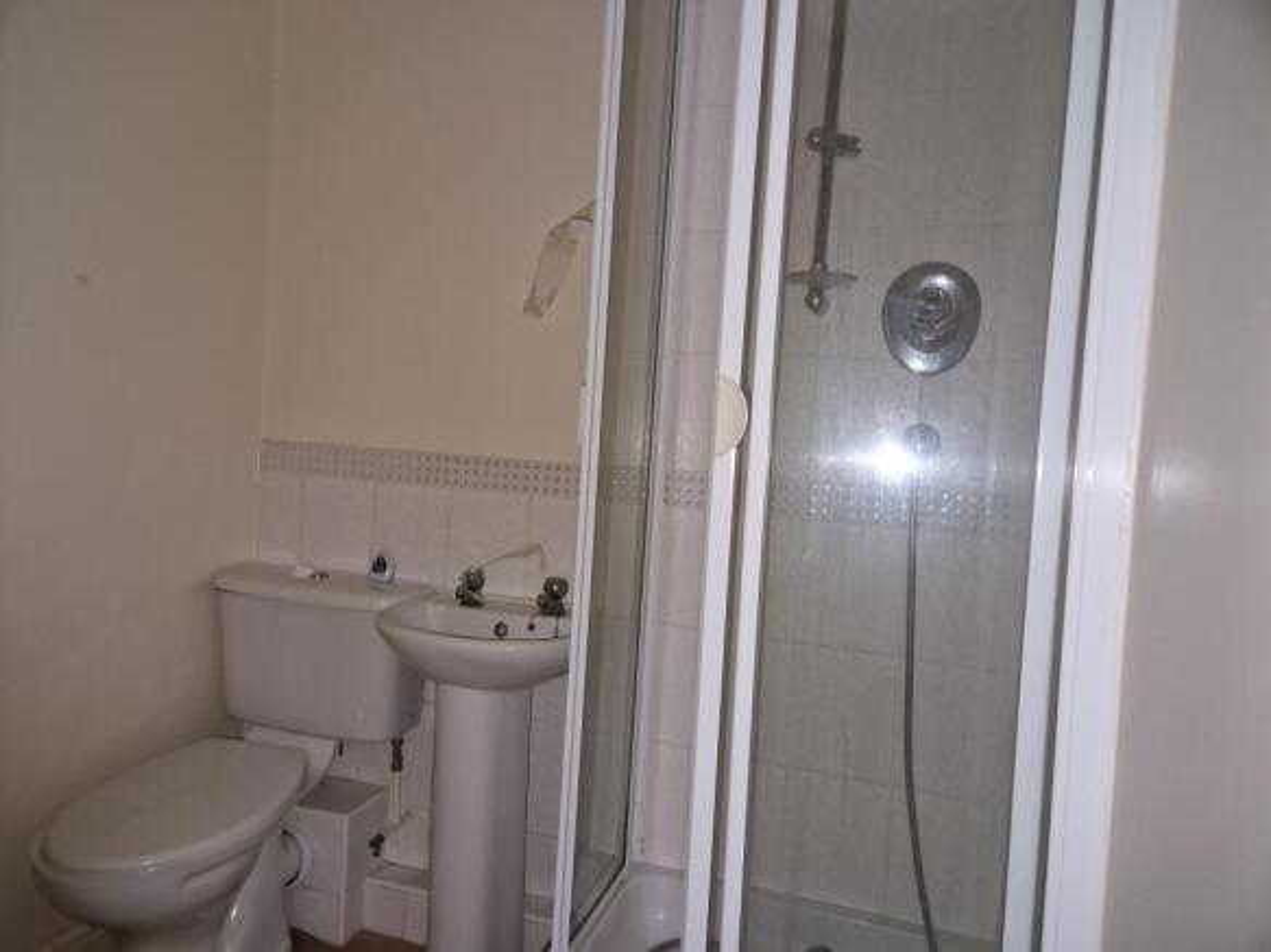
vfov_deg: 58.9
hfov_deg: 73.9
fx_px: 844
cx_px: 636
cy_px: 476
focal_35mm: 23
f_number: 1.8
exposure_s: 1/100
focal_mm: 5.4
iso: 1000
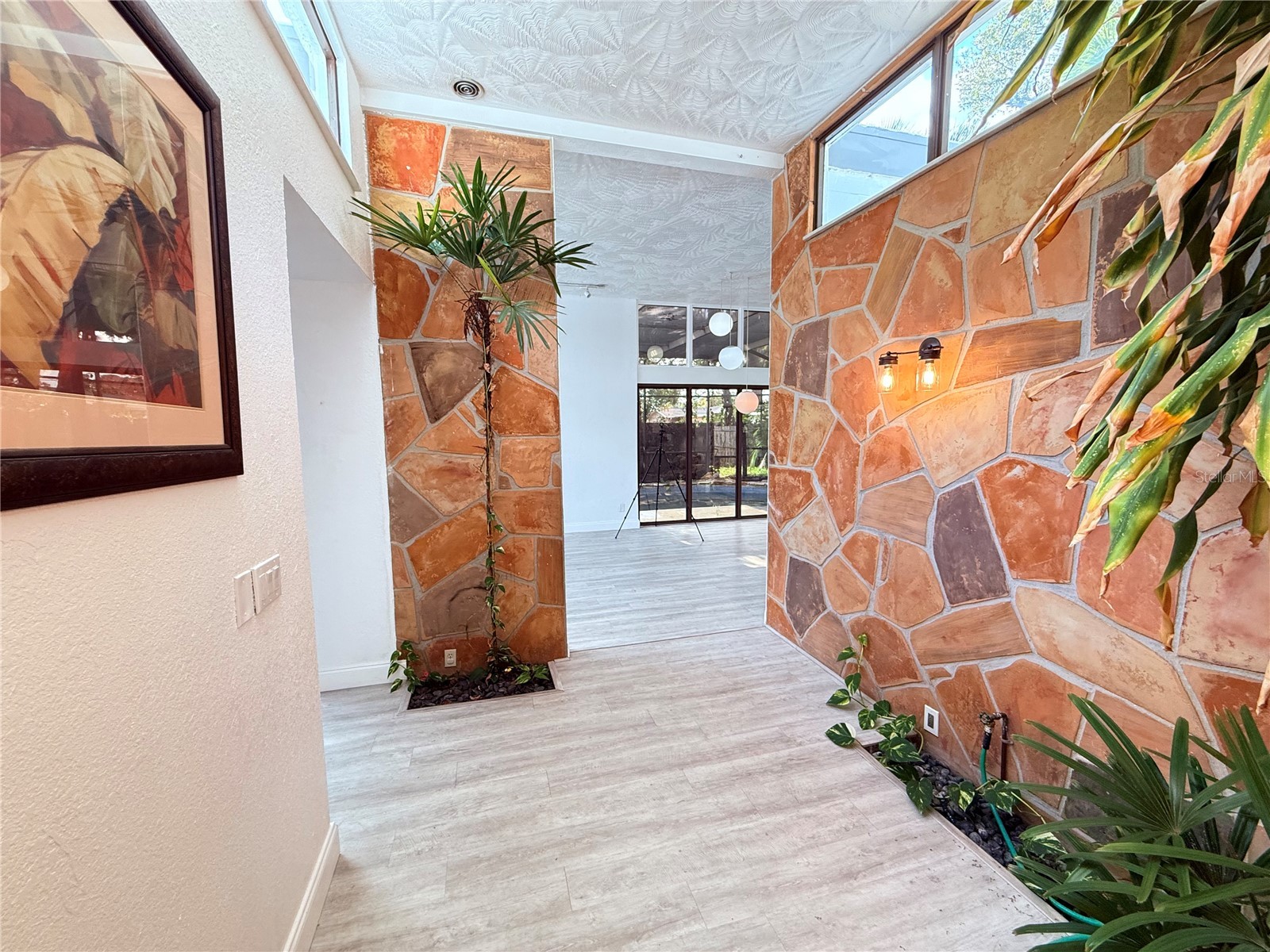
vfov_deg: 85.7
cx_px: 635
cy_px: 476
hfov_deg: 102.1
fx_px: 514
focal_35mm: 14
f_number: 2.2
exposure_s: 1/120
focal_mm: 2.22
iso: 250
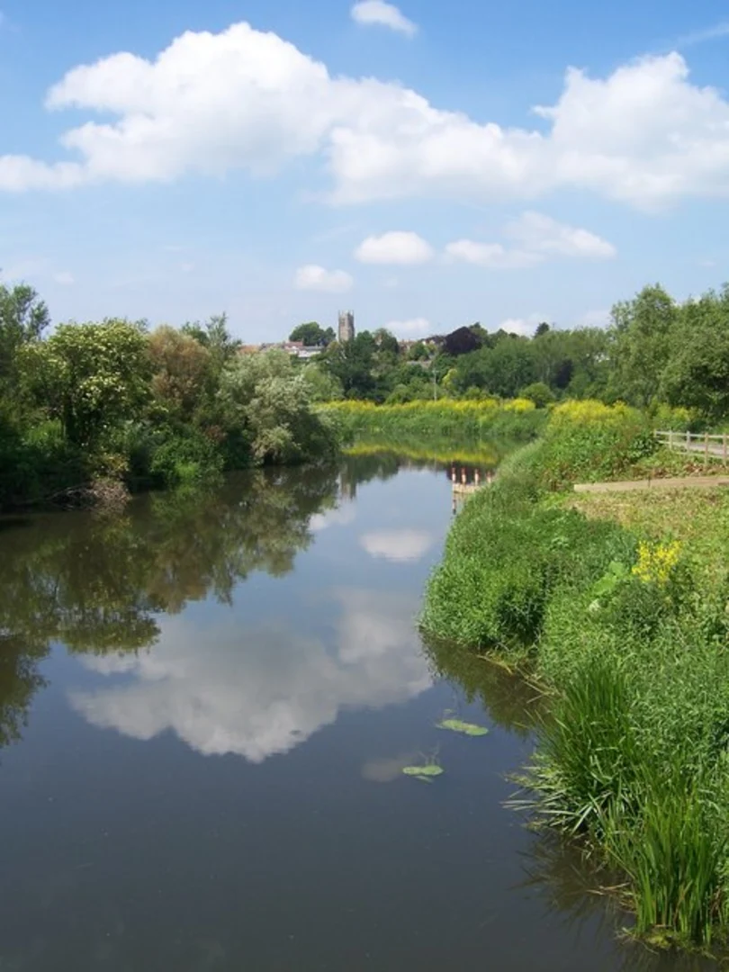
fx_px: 1011
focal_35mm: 36
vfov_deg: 51.4
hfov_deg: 39.7
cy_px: 486
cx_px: 364
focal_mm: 6
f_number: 4.8
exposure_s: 1/350
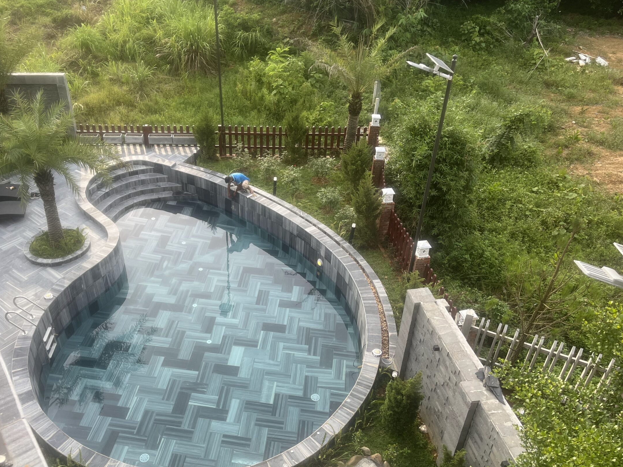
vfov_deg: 45.4
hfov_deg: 58.0
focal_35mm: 31
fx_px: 558
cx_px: 254
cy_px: 246
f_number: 1.6
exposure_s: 1/574
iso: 50
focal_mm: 5.1
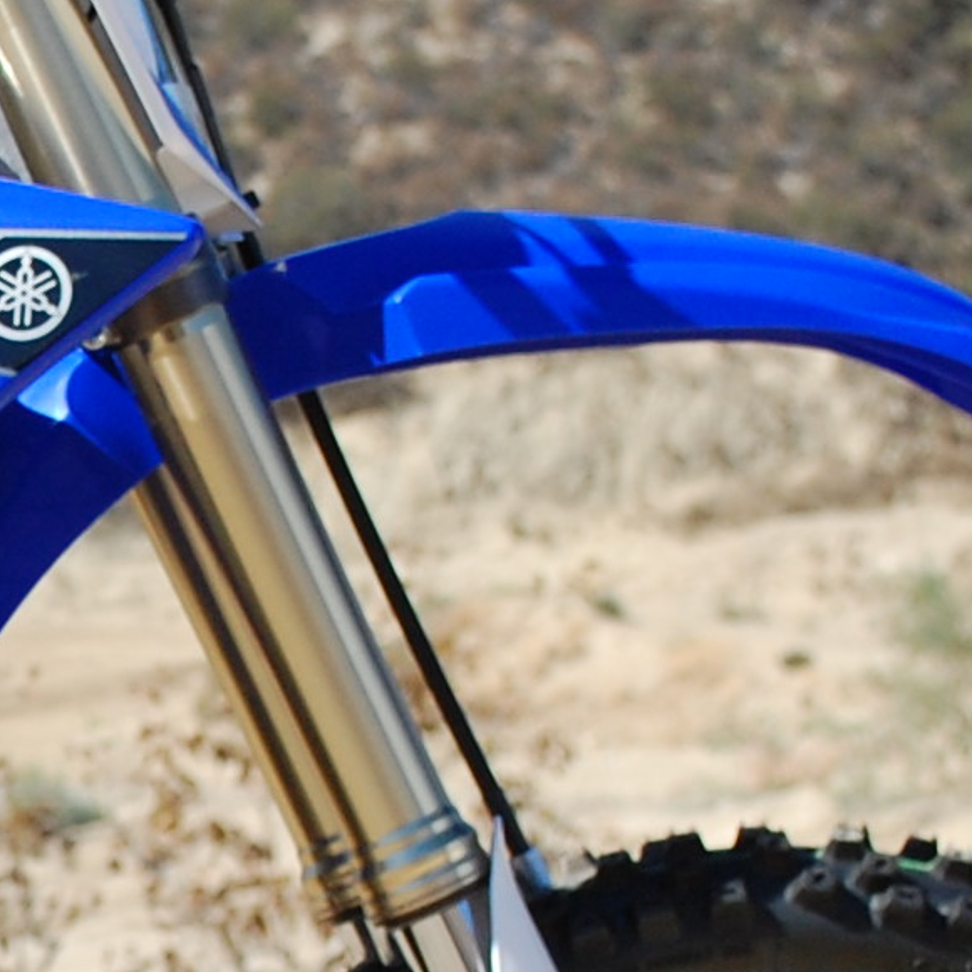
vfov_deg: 7.5
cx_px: -836
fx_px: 7345
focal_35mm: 231
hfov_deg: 7.3
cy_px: 913
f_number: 5.3
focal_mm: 35
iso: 400
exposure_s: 1/1000
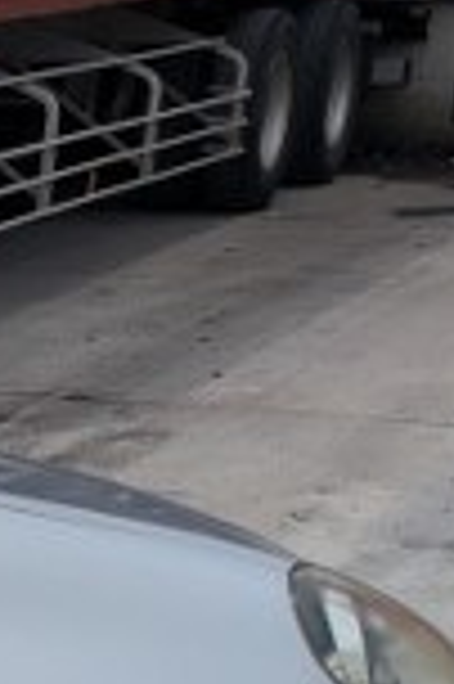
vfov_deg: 14.4
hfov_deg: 8.2
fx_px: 2597
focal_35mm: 137
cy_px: 855
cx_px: -1000
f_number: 1.89
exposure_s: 1/5917
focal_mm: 5.43
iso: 52
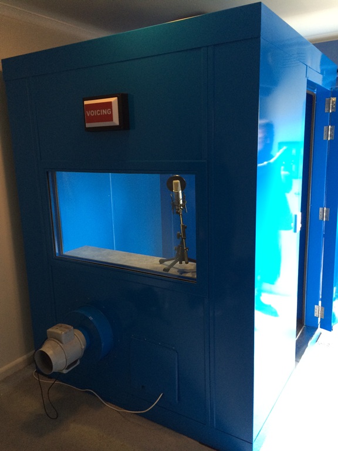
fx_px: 391
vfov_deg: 60.0
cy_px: 226
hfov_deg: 46.8
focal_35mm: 30
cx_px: 169
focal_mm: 4.12
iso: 125
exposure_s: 1/30
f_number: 2.2
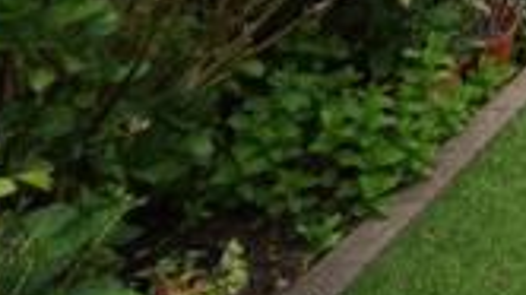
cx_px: 989
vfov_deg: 14.9
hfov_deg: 20.7
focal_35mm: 62
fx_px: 864
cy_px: -338
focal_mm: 10
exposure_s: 1/160
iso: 400
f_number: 6.3
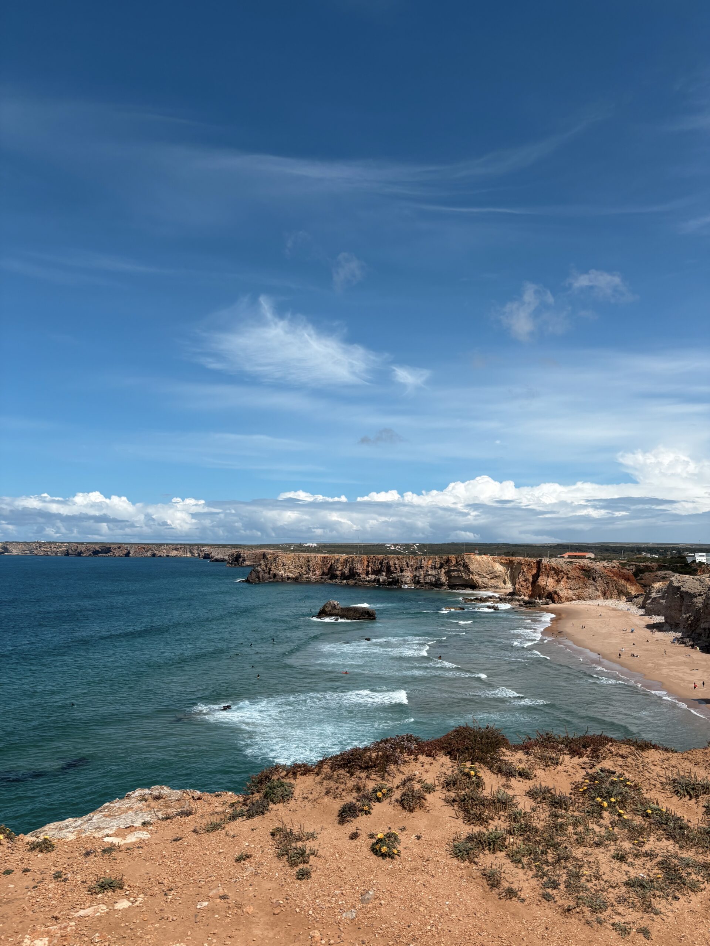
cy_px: 473
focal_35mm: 26
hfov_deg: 53.1
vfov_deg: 67.3
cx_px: 355
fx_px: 711
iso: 50
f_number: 1.6
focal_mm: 5.96
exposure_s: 1/5600
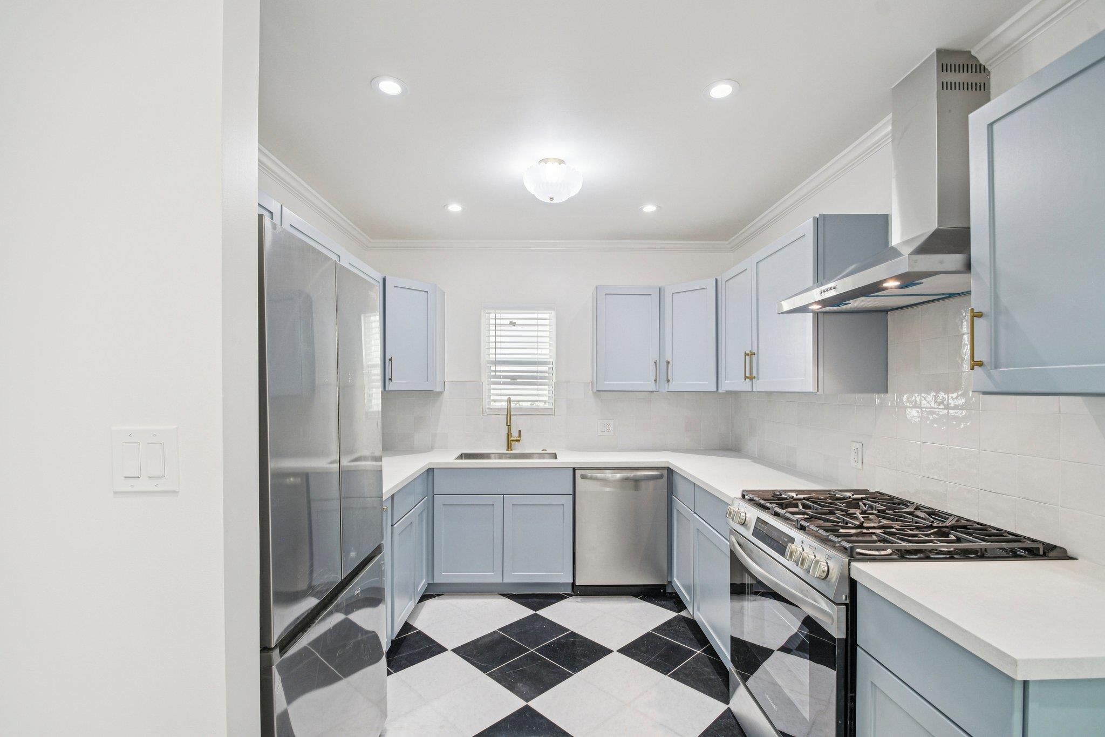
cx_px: 552
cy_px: 368
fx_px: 460
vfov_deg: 77.3
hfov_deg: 100.4
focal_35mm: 15
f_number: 8
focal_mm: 10
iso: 400
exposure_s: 1/25
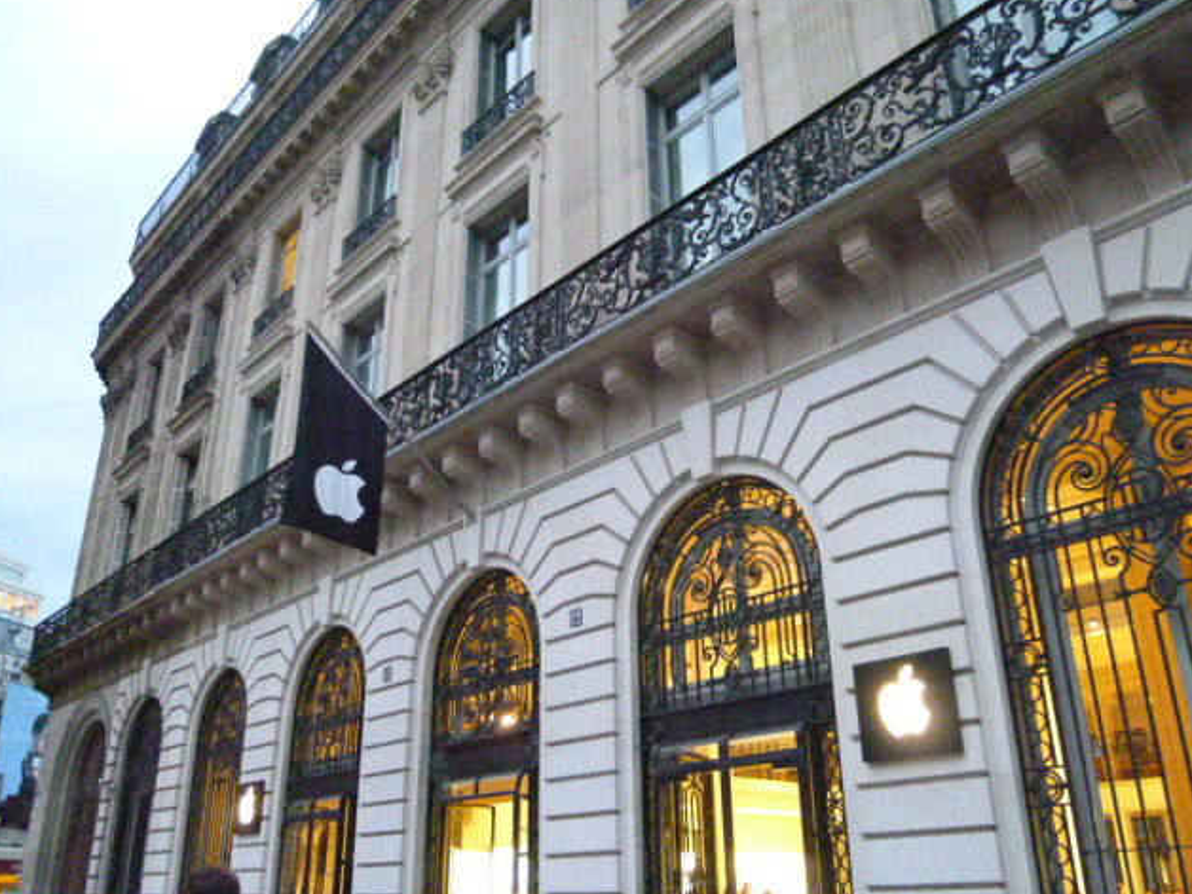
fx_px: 1033
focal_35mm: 30
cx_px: 594
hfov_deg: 60.0
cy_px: 434
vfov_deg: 46.8
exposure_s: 1/60
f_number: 2.4
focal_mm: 5.1
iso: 1600
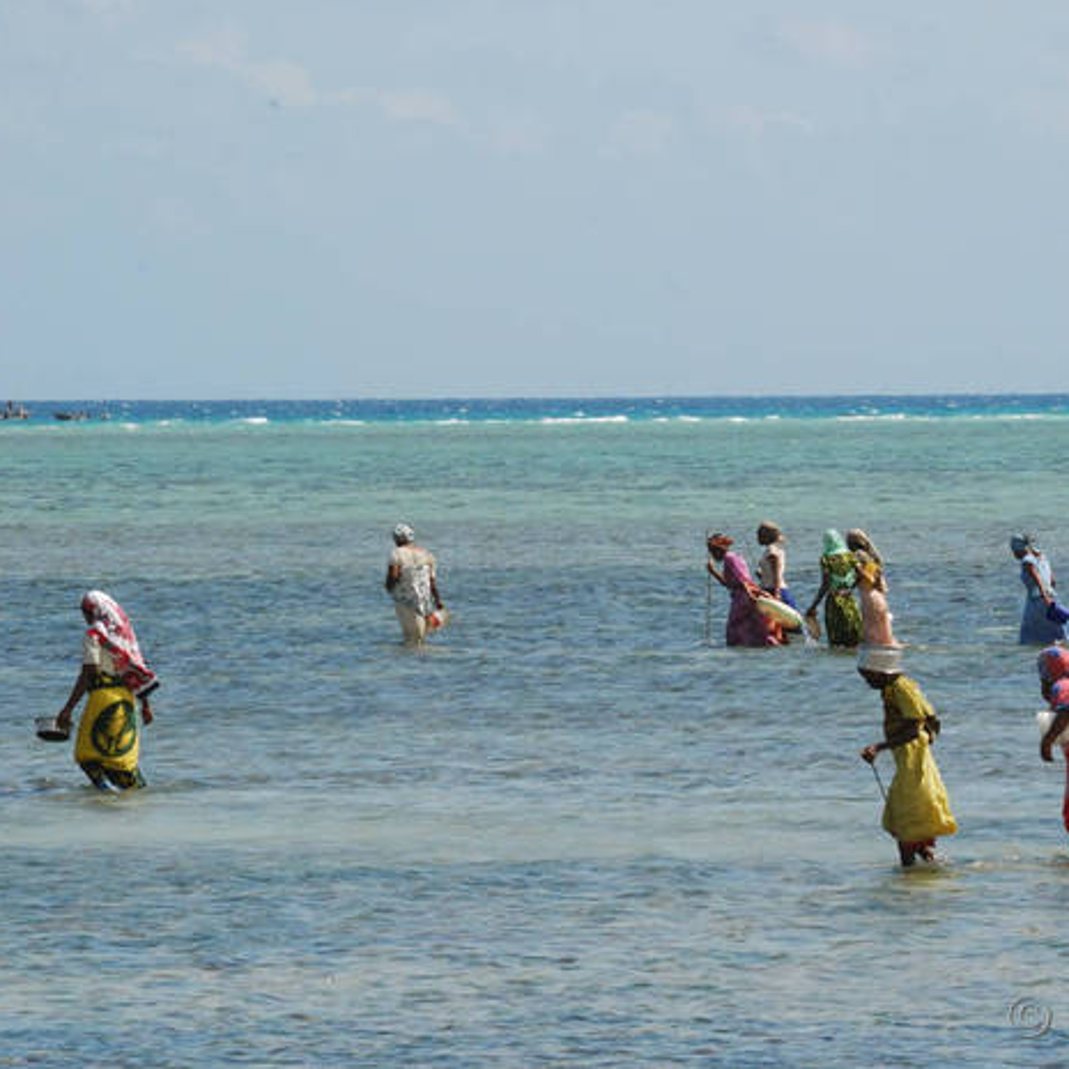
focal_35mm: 384
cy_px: 533
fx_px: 13416
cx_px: 740
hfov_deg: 4.6
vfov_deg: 4.6
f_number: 20
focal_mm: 200
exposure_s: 1/400
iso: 800
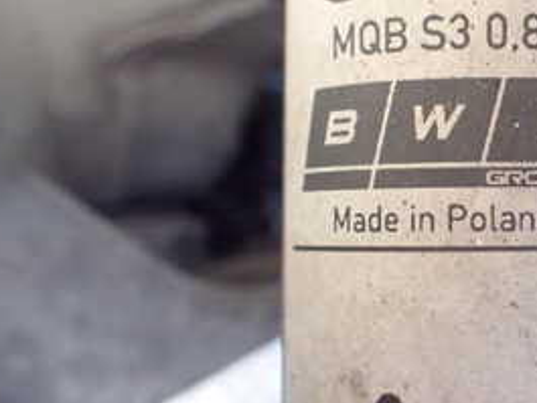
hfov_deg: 27.6
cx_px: 478
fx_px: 1055
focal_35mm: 68
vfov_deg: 21.6
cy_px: 194
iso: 1250
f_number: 2.3
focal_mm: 5.4
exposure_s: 1/30
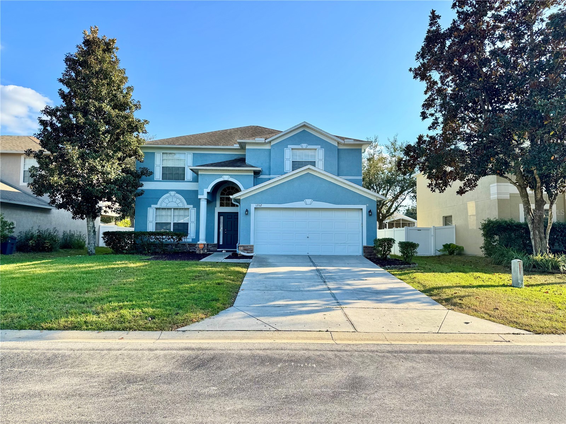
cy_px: 212
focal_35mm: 24
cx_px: 283
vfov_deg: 56.8
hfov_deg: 71.6
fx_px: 392
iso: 80
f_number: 1.78
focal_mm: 6.76
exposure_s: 1/1395
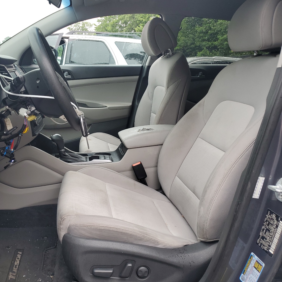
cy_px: 141
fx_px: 286
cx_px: 100
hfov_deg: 51.8
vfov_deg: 52.5
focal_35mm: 31
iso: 51
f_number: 1.5
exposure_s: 1/120
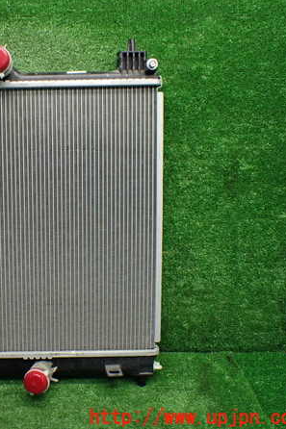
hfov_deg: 30.2
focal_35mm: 42
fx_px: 501
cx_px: 18
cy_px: 214
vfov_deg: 46.4
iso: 500
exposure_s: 1/125
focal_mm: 5.4
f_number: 2.3
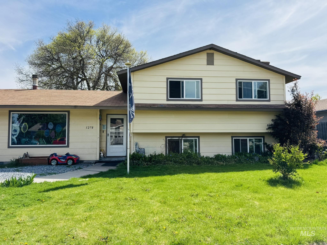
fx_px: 227
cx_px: 164
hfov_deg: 71.6
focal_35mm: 24
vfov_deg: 56.8
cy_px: 122
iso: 80
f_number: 1.78
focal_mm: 6.76
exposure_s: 1/3413
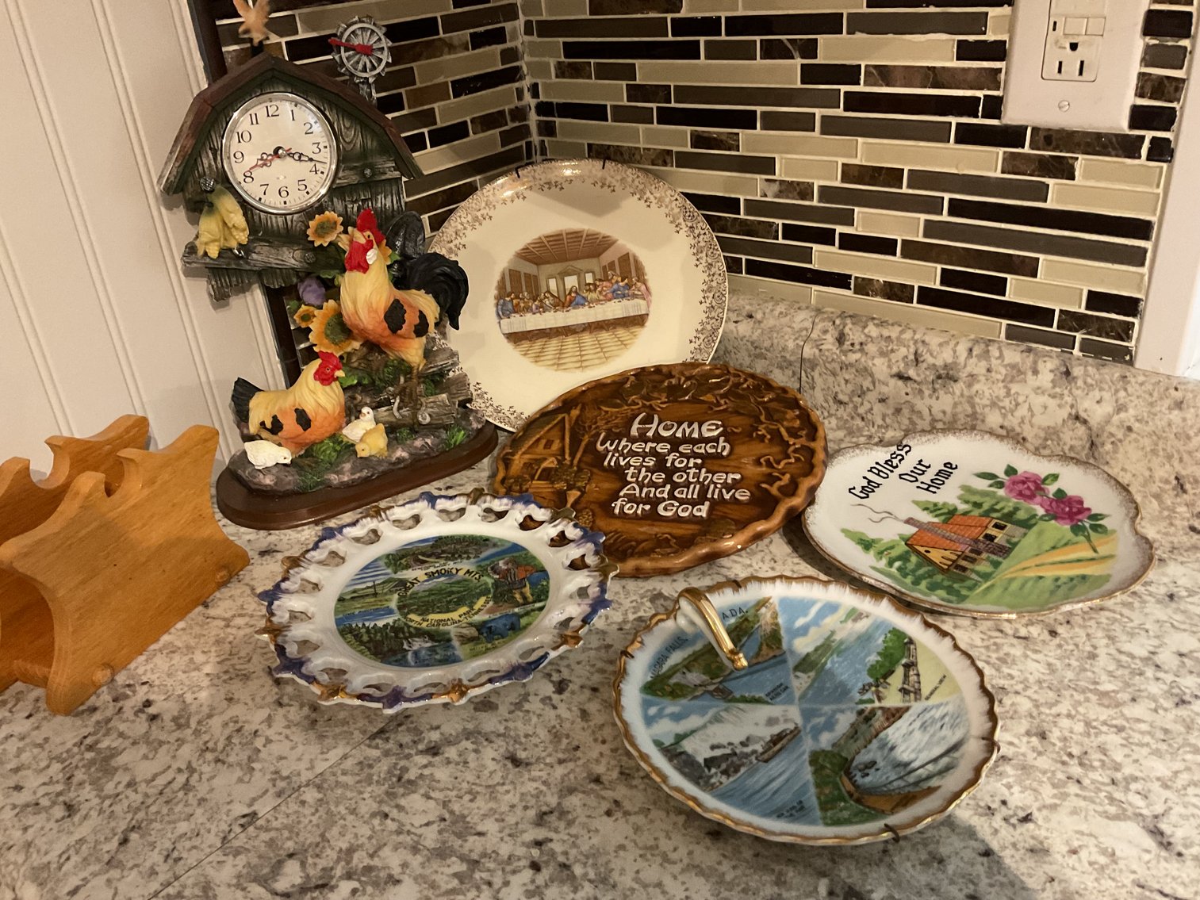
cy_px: 450
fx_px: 1005
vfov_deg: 48.2
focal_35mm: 29
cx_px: 600
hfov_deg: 61.7
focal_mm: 3
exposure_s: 1/40
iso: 320
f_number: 1.8
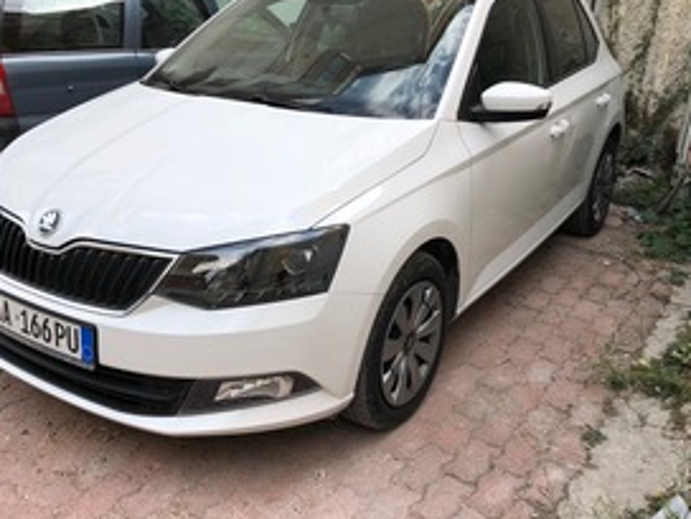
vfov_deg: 38.6
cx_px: 300
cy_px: 224
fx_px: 739
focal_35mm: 37
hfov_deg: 50.0
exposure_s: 1/425
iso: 20
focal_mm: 3.99
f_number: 1.8
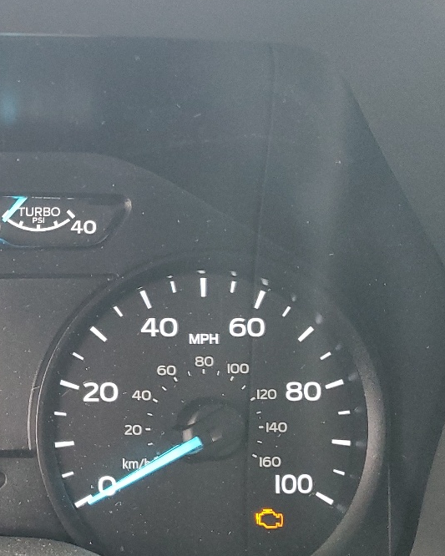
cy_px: 325
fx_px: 1004
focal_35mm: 61
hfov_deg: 22.7
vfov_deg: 30.9
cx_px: -108
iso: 149
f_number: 1.5
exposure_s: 1/60.2
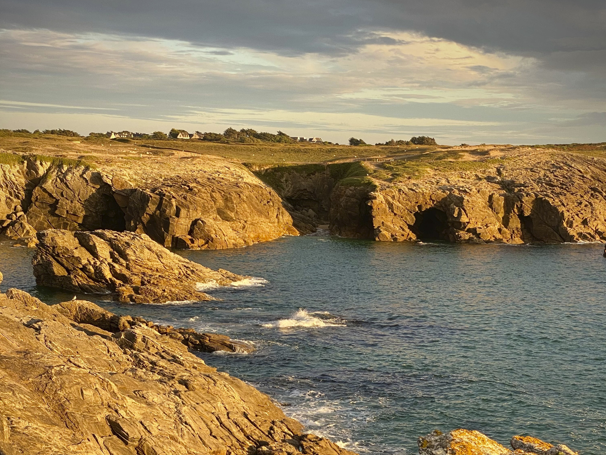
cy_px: 402
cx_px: 305
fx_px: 1225
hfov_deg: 27.8
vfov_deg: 20.6
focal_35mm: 70
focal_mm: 6
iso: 25
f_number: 2
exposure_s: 1/122
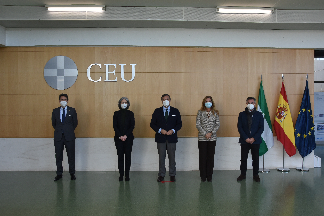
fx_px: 284
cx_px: 162
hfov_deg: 59.5
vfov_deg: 41.7
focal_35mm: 32
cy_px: 108
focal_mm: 21
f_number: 8
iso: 800
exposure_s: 1/250
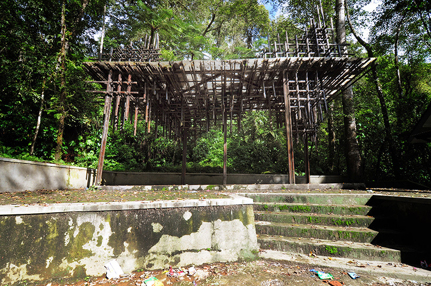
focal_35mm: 16
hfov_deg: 95.1
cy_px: 143
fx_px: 197
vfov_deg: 71.9
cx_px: 216
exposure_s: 1/30
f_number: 13
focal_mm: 11
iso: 200
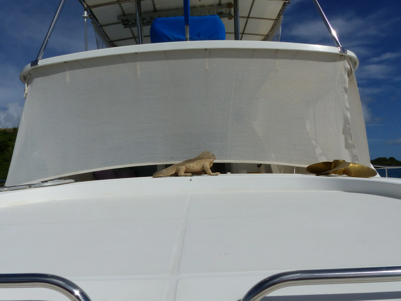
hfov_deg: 67.3
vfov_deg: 53.1
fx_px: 301
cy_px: 150
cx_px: 200
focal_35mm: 26
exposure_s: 1/1600
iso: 100
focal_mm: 4.5
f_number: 7.1
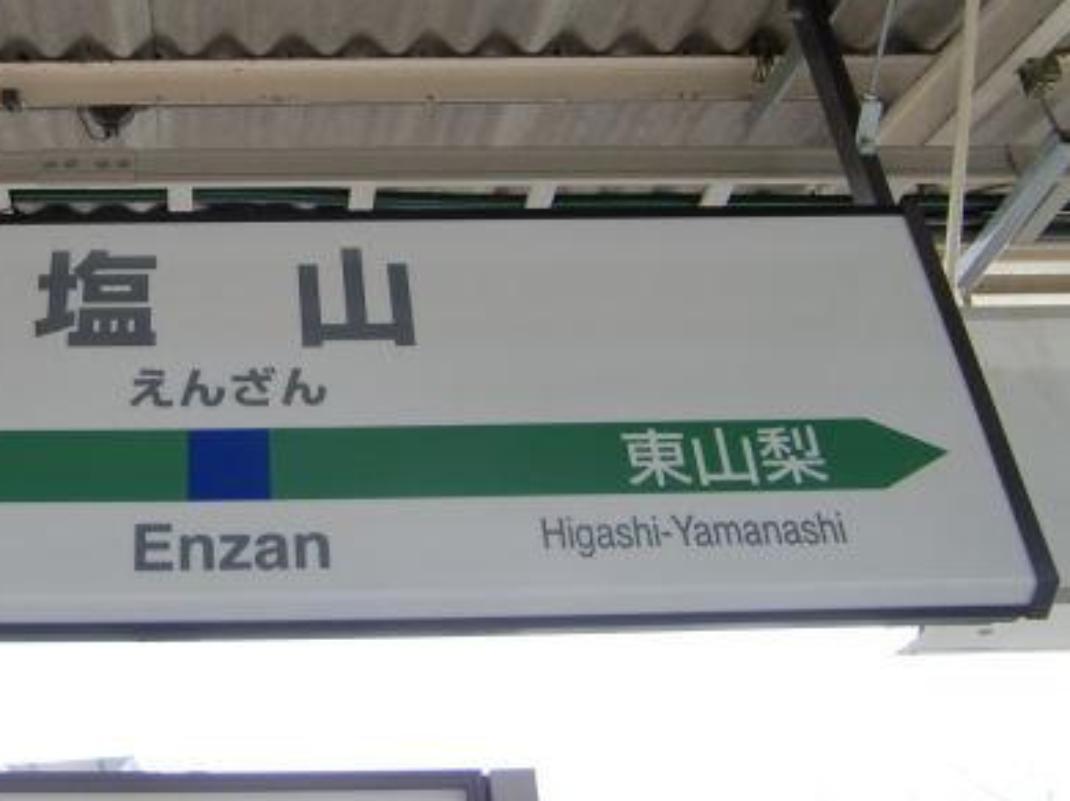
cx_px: 222
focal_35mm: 46
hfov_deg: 39.7
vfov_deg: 31.3
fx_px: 1421
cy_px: 296
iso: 64
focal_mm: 4.9
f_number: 2.6
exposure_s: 1/80
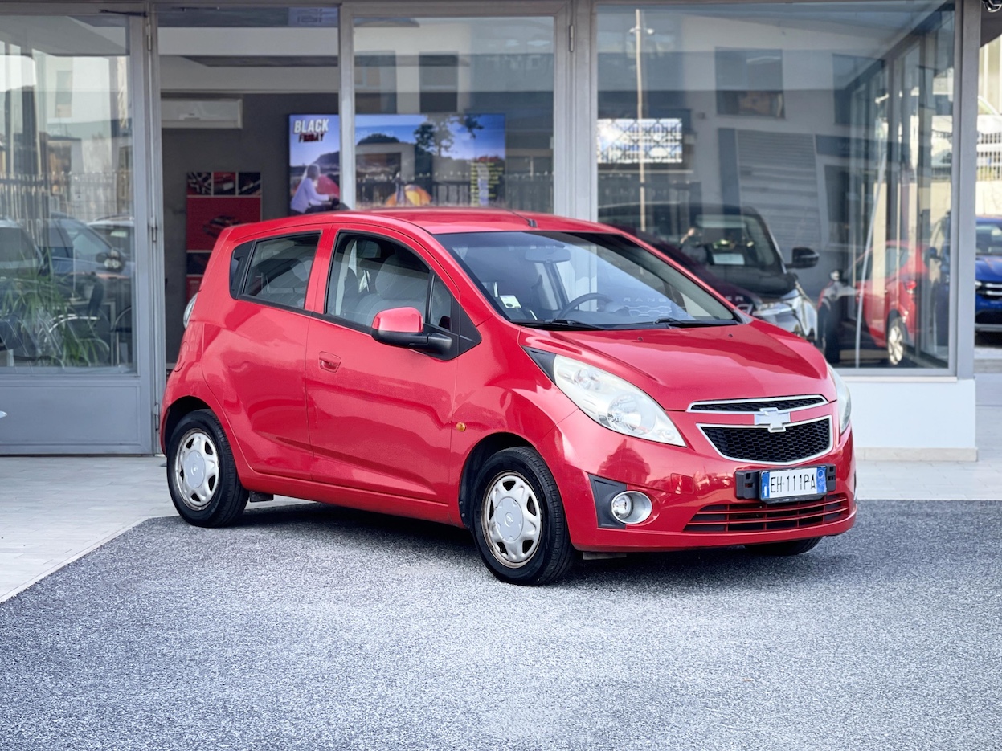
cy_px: 376
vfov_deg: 22.9
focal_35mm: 64
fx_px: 1852
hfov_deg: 30.3
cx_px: 501
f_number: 2.2
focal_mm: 7.5
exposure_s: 1/121
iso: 40
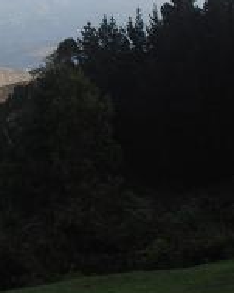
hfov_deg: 12.7
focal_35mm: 120
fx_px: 1040
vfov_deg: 15.8
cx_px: 9
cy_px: 22
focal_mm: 7.87
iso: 80
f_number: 4.2
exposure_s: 1/320
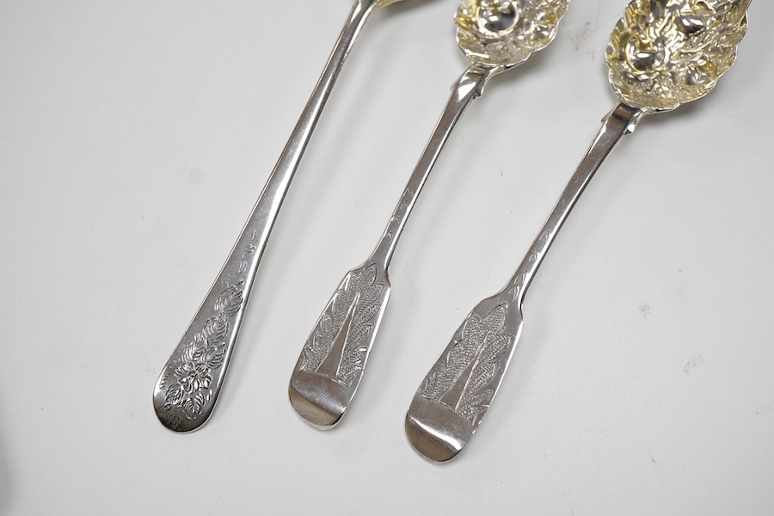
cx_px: 387
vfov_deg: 29.9
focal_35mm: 45
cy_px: 258
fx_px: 967
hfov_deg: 43.6
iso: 800
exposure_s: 1/125
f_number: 10
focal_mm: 30
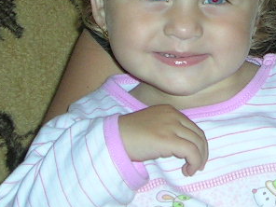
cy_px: -51
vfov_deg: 7.0
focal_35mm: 211
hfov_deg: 9.3
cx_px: 280
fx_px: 1682
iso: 84
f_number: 3.5
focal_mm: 9.3
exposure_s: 1/60.1
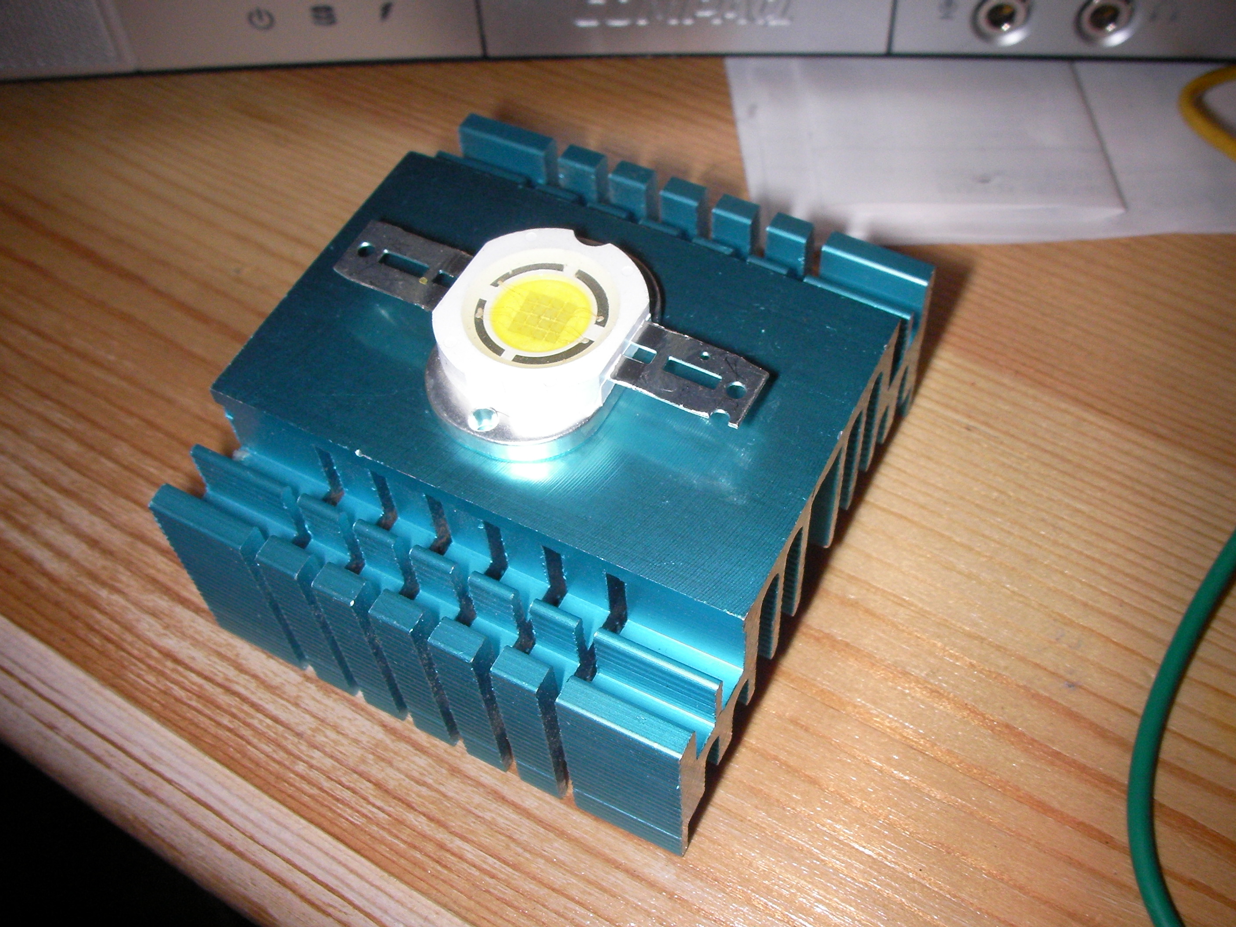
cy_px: 464
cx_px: 618
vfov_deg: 37.7
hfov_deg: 49.0
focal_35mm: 38
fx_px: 1357
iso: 200
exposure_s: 1/30
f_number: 5.6
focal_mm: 6.3
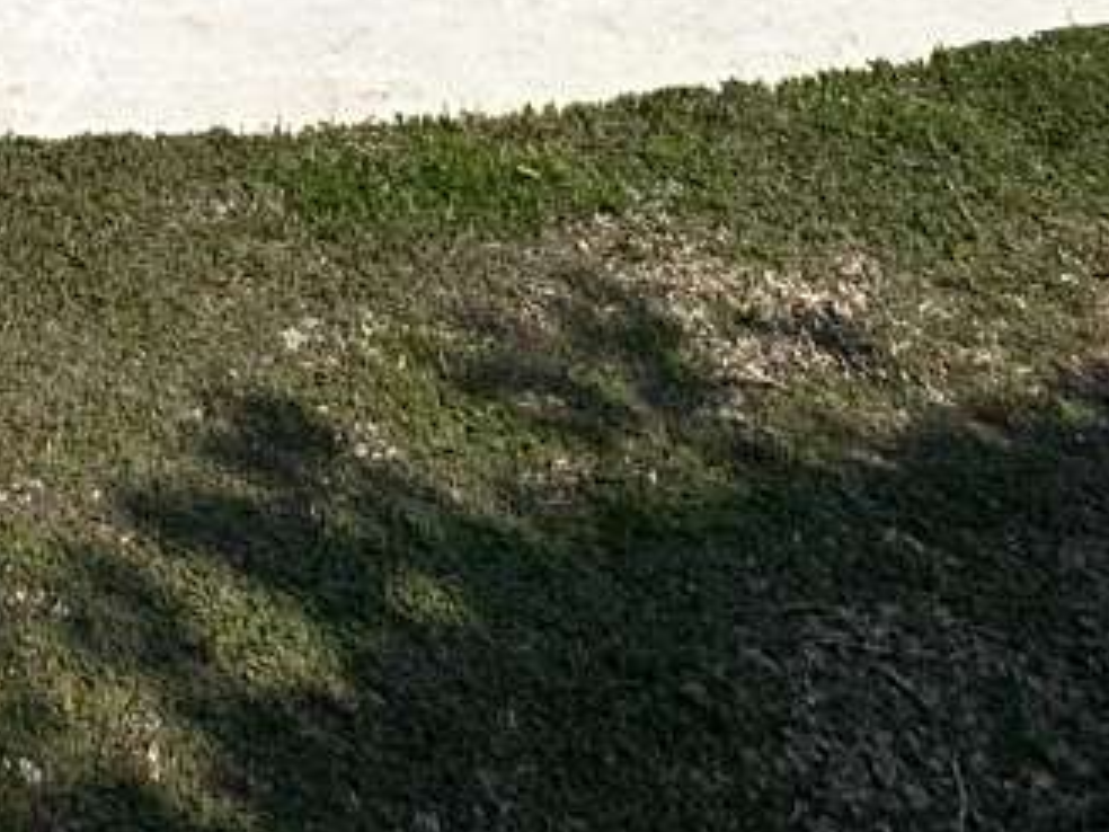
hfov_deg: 28.2
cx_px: -30
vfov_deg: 17.0
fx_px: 2050
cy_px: -830
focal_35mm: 64
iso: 50
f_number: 2.2
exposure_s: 1/2451
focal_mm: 2.22
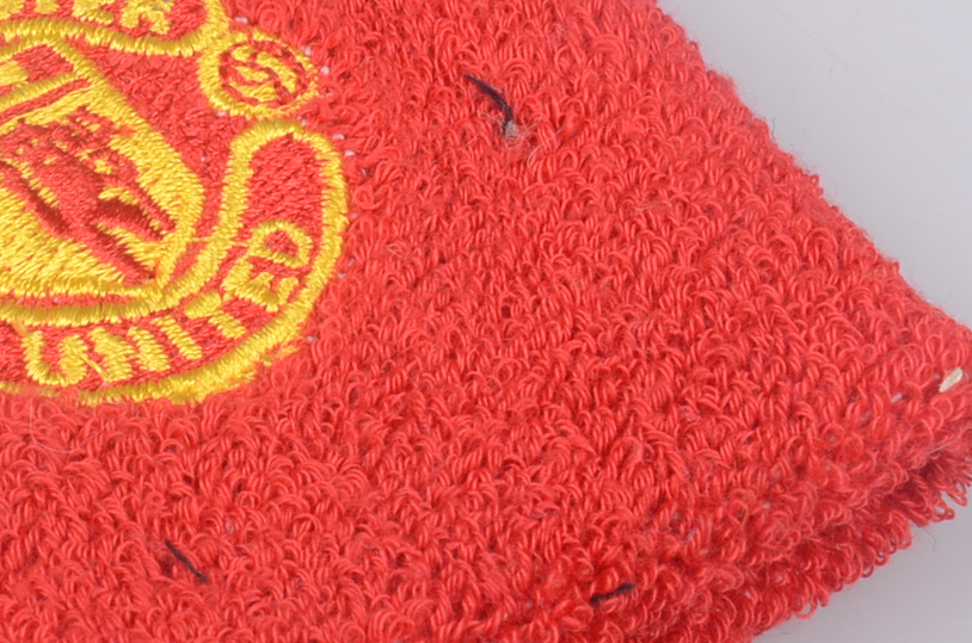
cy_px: 254
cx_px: 56
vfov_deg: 6.0
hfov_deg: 9.0
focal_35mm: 227
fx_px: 6116
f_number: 20
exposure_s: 1/200
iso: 200
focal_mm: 50
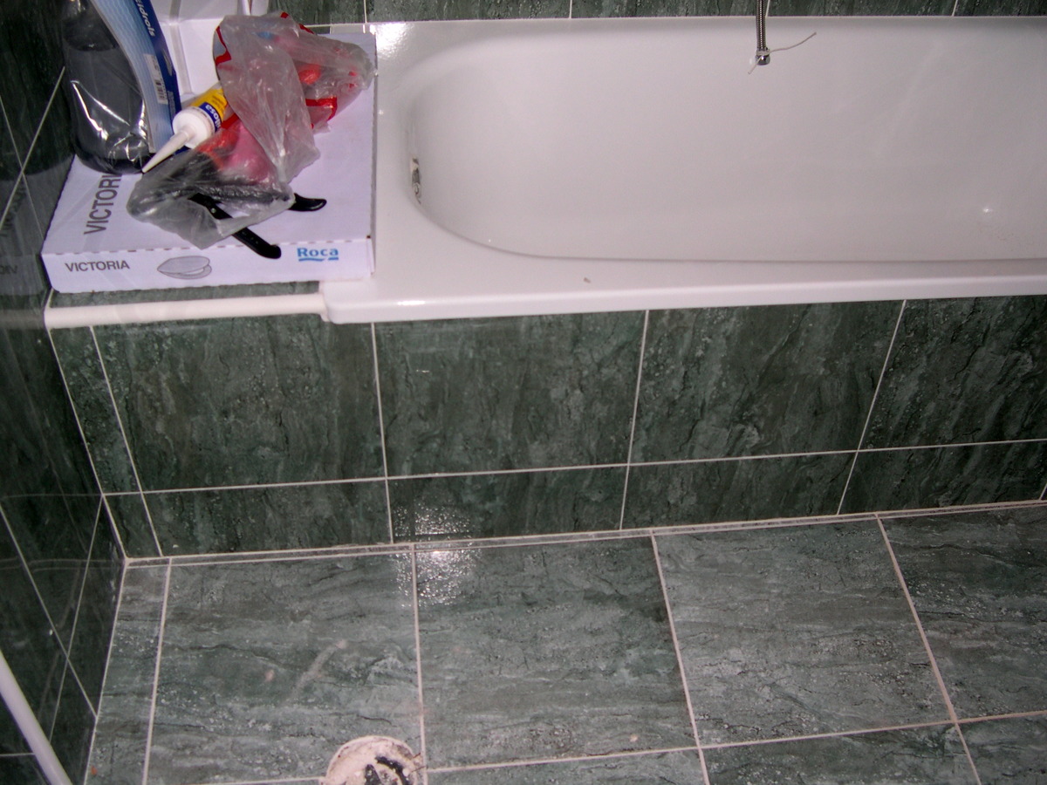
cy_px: 392
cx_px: 524
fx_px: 1149
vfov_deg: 37.7
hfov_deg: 49.0
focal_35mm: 38
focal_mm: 8
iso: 100
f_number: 2.8
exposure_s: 1/60
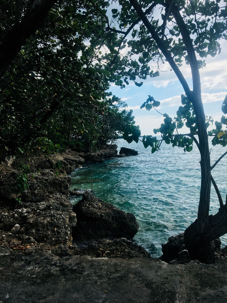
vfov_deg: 61.7
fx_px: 254
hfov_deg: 48.2
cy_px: 152
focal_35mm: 29
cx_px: 114
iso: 25
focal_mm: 4.15
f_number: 2.2
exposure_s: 1/1241
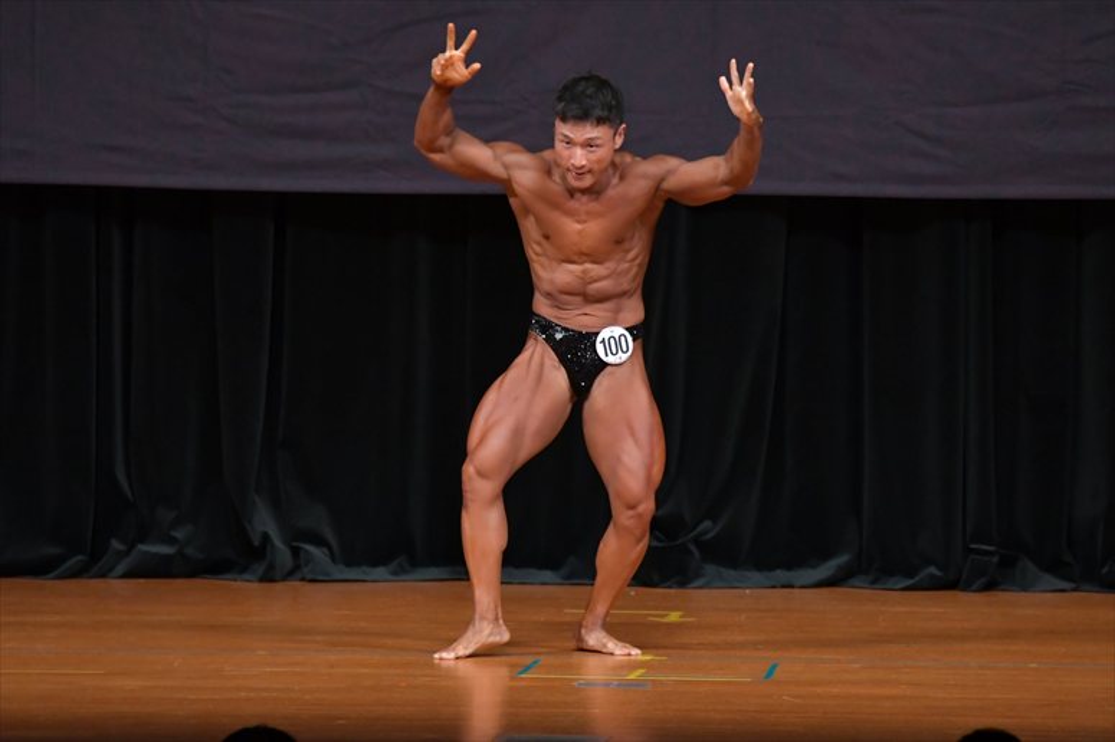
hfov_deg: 6.9
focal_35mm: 300
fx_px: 9287
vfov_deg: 4.6
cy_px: 371
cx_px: 558
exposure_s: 1/400
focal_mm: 200
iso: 4000
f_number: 5.6
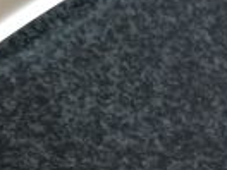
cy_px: -15
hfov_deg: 10.8
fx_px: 1010
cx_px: -332
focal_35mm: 154
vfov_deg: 9.5
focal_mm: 4.15
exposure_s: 1/15
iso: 32
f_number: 2.2
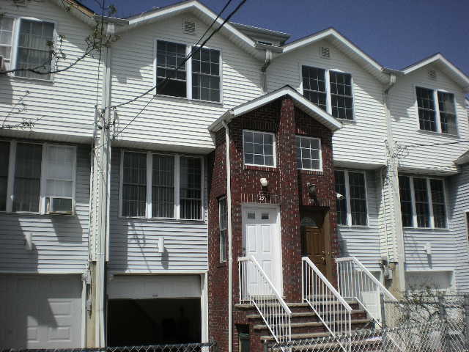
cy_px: 176
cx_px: 234
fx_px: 515
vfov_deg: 37.7
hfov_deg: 49.0
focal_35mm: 38
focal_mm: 6.3
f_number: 4.6
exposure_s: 1/616
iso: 50
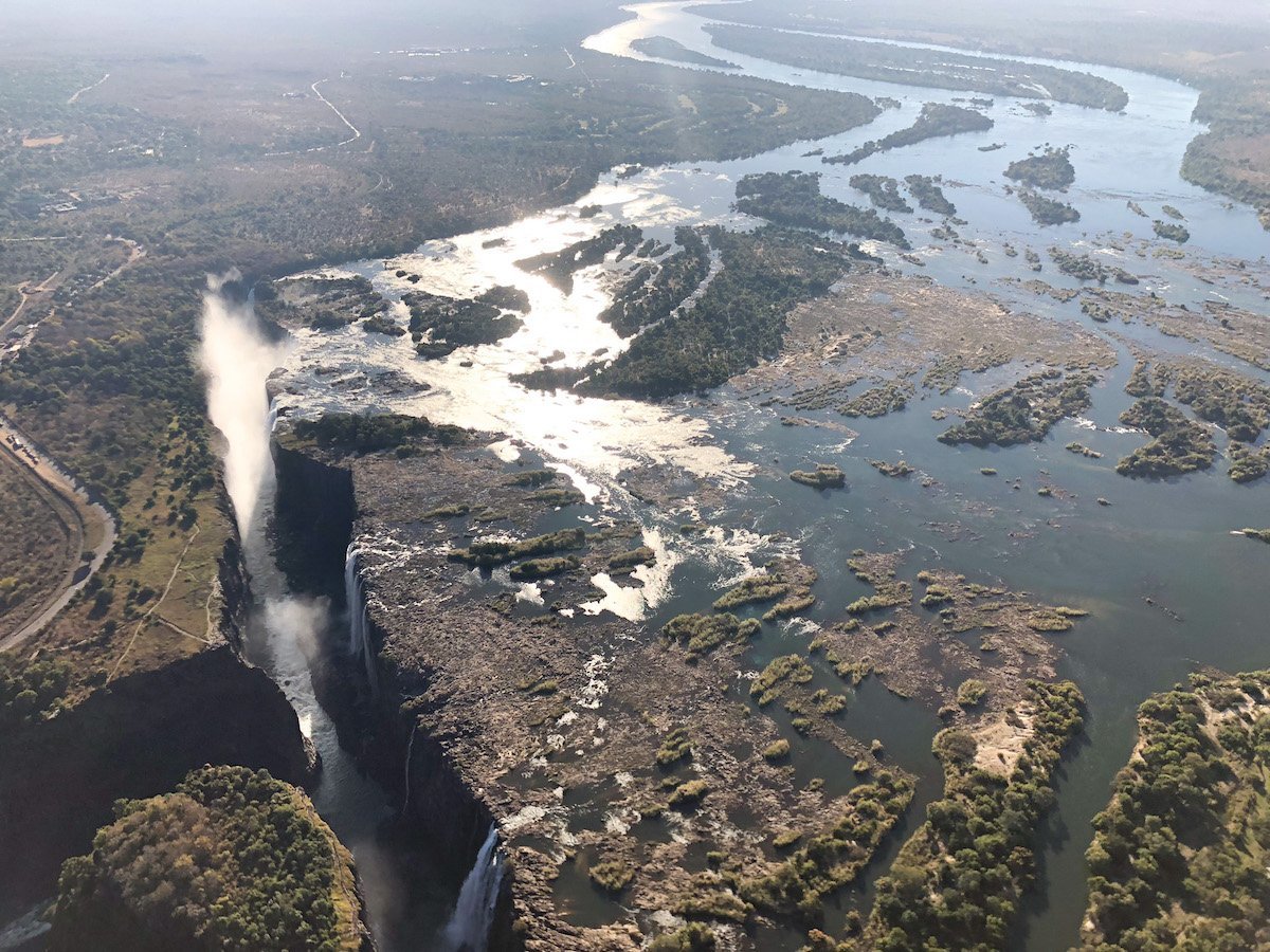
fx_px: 1027
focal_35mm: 28
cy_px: 476
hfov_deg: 63.4
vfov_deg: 49.7
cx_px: 635
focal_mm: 4
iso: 20
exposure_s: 1/2200
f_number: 1.8
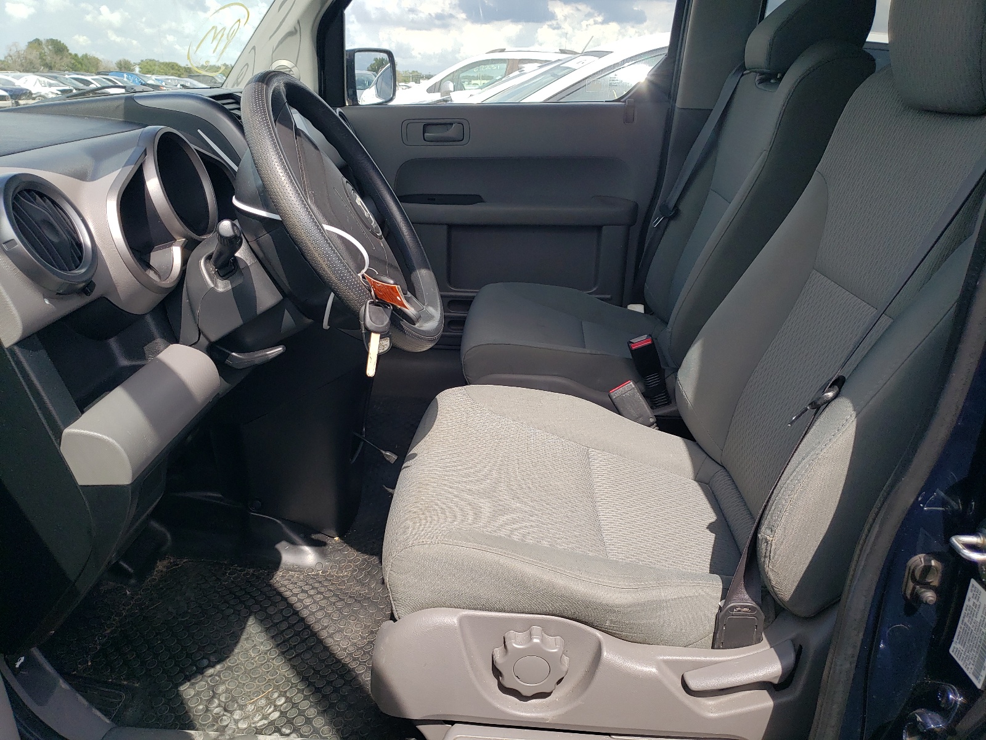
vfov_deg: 53.1
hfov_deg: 67.3
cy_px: 370
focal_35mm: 26
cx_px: 493
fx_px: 741
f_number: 1.5
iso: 50
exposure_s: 1/1429
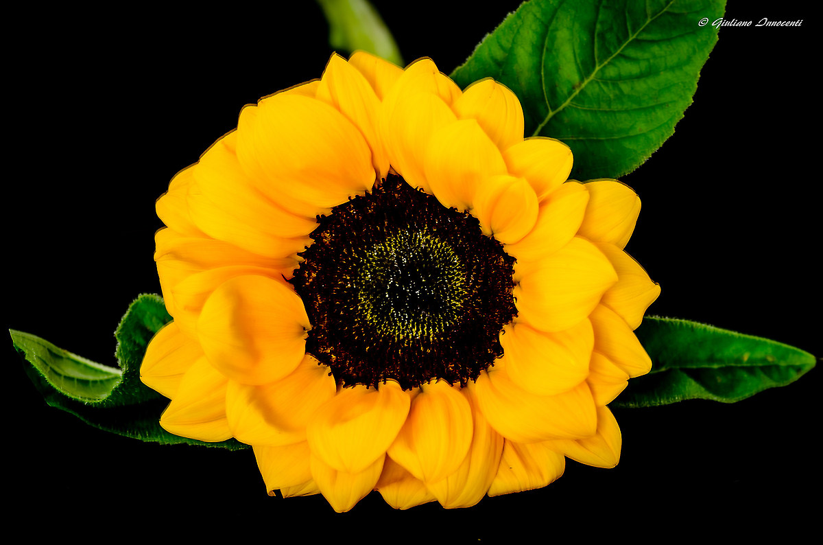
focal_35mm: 135
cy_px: 272
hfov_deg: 15.2
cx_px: 412
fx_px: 3079
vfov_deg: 10.1
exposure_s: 1/2.5
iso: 100
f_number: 11
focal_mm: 90
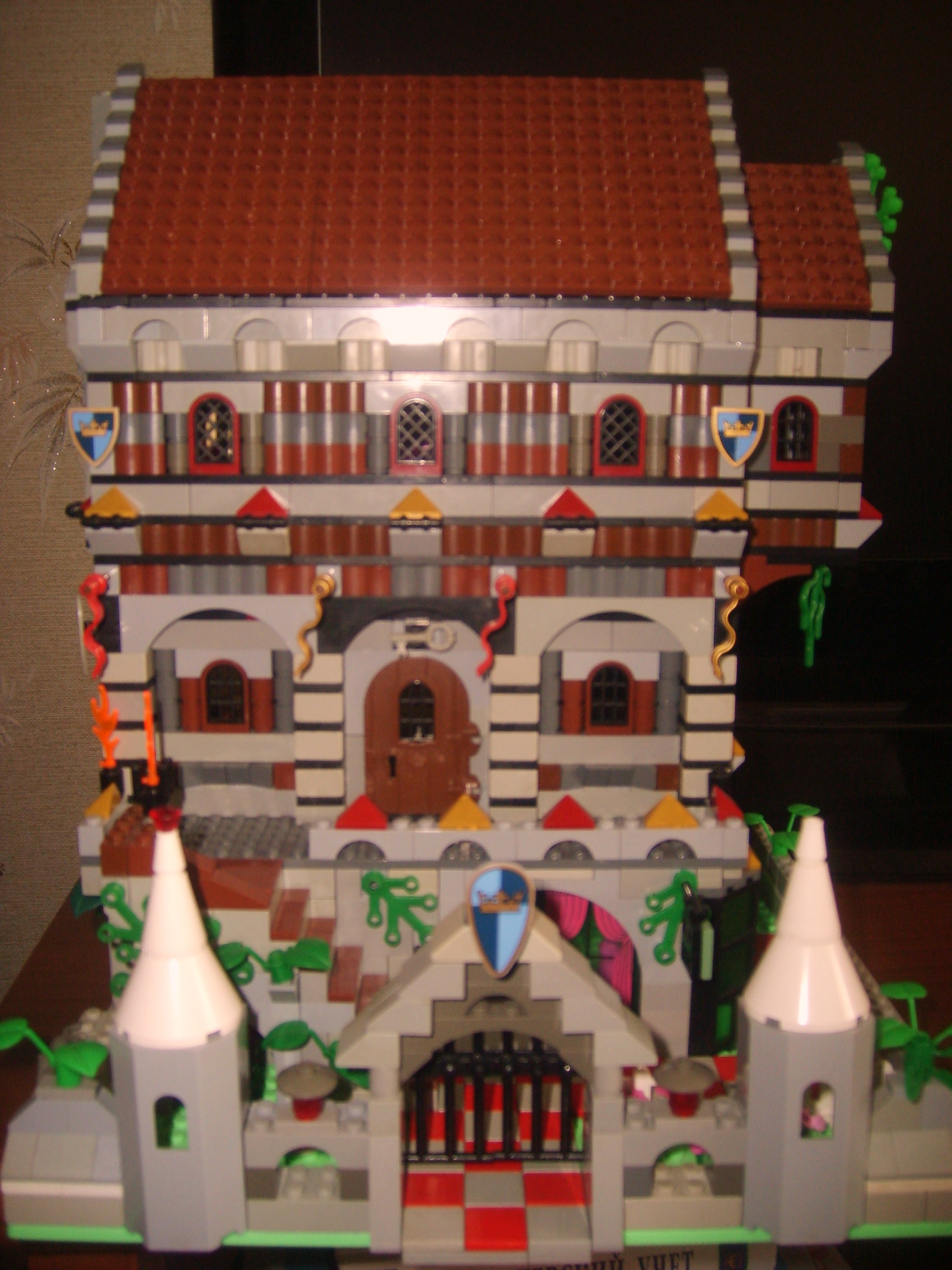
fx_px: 1283
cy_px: 635
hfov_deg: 40.7
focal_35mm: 35
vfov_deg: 52.6
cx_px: 476
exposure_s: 1/45
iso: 100
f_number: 2.8
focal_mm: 5.8
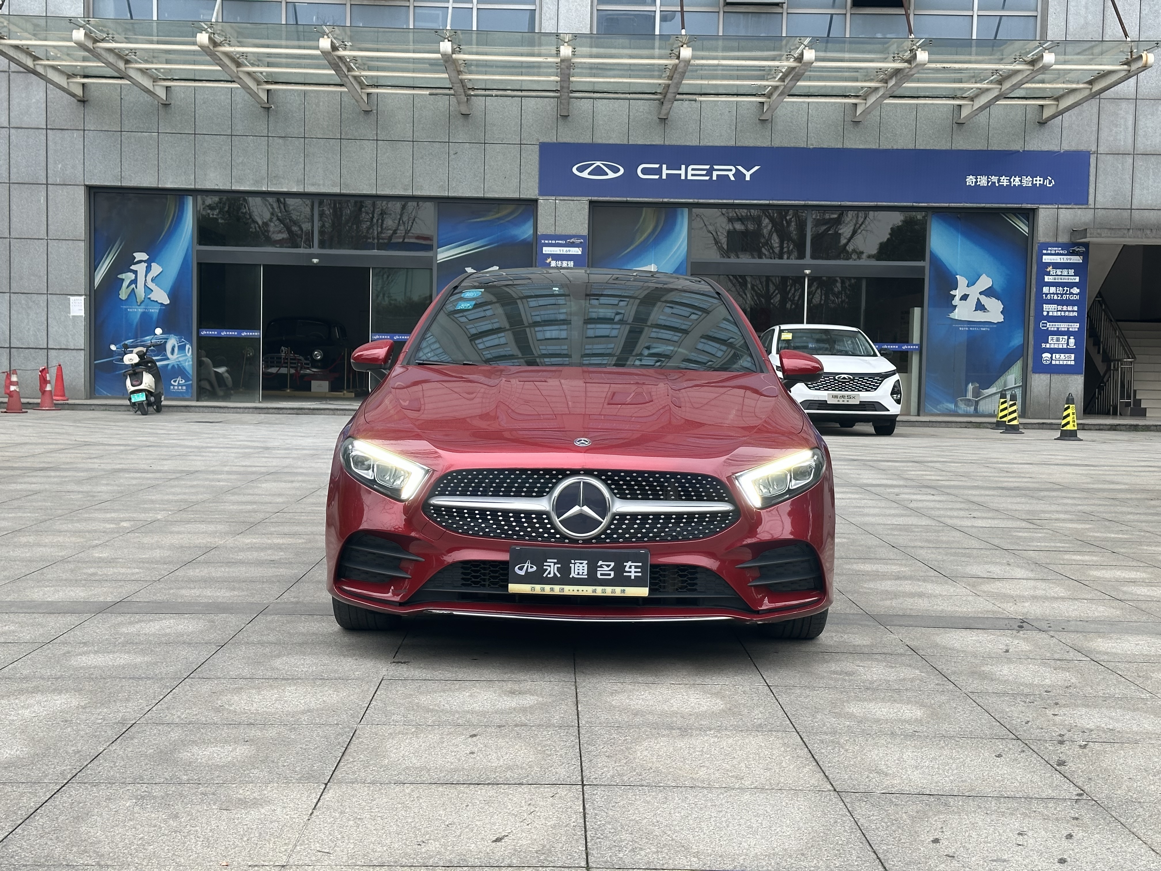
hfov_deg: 39.7
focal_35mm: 48
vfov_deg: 30.3
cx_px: 580
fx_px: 1610
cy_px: 436
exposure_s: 1/171
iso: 80
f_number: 1.78
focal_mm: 6.86
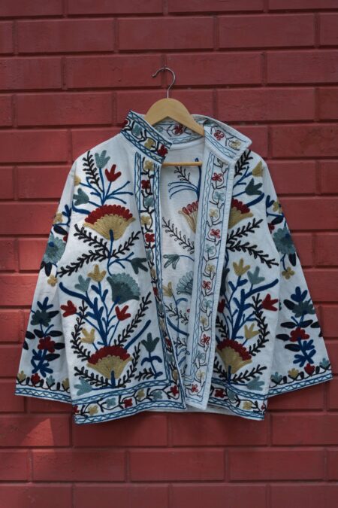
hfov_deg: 27.0
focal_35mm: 50
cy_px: 254
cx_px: 169
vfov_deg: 39.6
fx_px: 704
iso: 320
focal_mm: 50
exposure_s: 1/160
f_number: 7.1
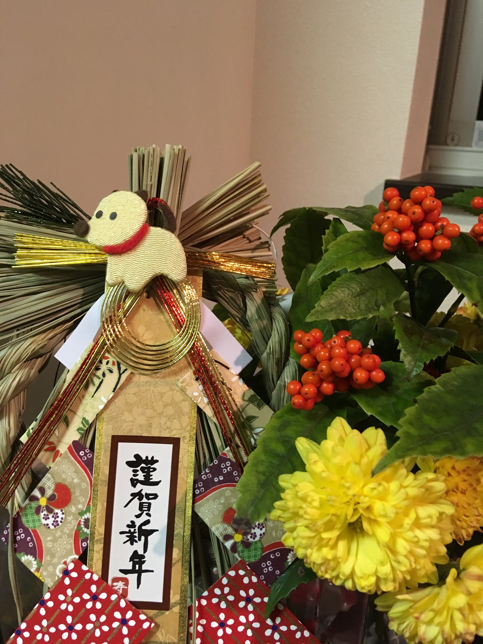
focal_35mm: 29
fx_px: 540
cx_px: 242
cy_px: 322
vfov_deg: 61.7
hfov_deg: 48.2
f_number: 2.2
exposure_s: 1/17
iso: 200
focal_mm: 4.15
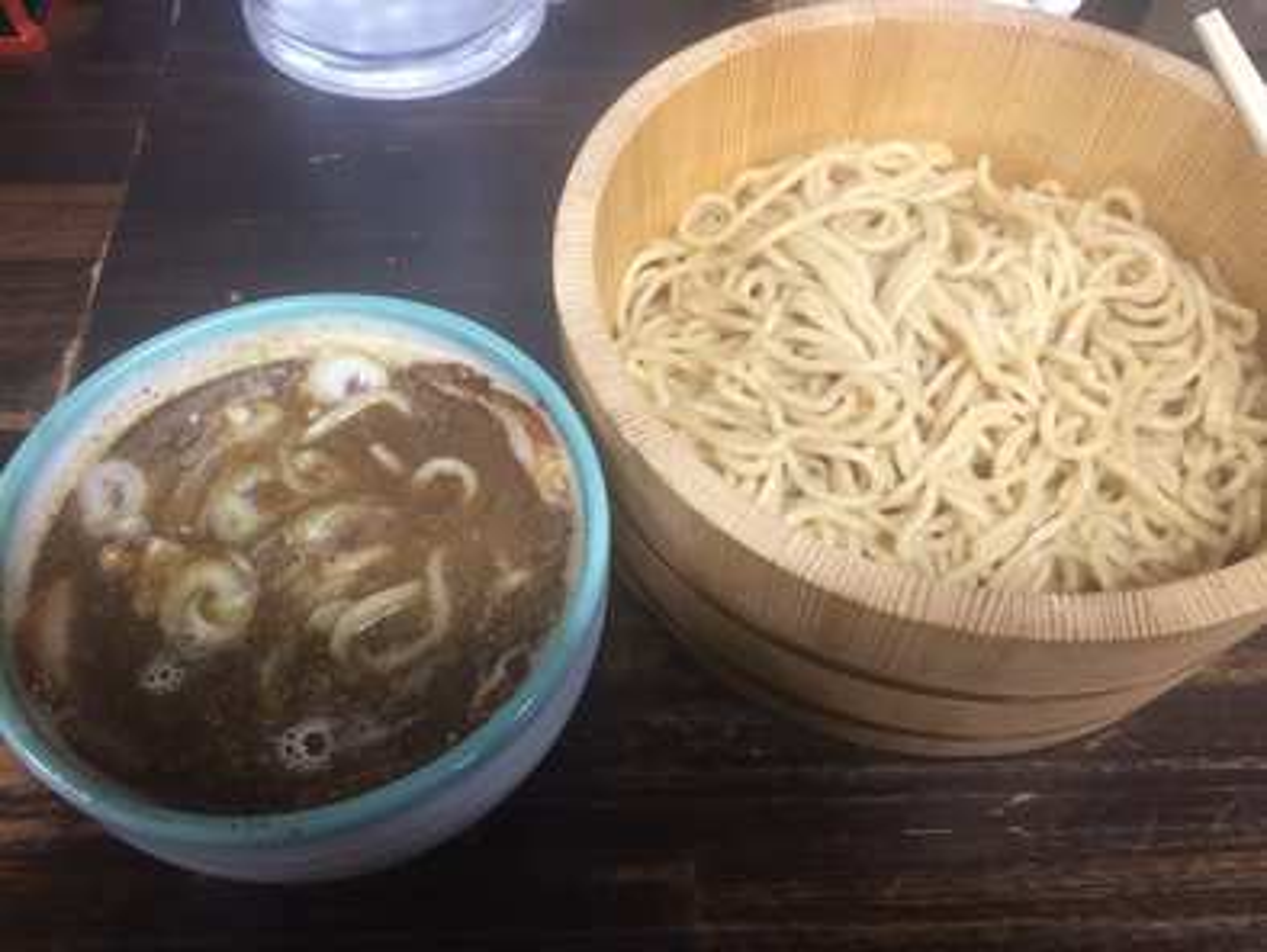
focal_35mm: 29
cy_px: 476
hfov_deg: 61.6
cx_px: 634
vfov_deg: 48.3
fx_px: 1062
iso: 125
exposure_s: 1/30
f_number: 2.2
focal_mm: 4.15
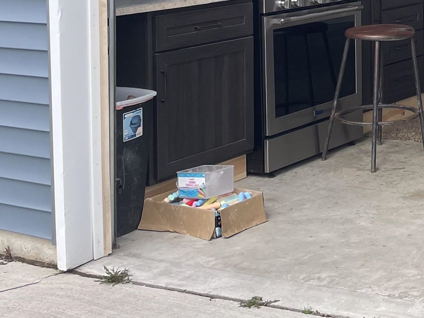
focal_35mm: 78
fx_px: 955
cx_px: 620
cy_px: -60
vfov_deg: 18.0
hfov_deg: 21.4
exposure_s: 1/537
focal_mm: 4.2
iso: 32
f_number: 1.6
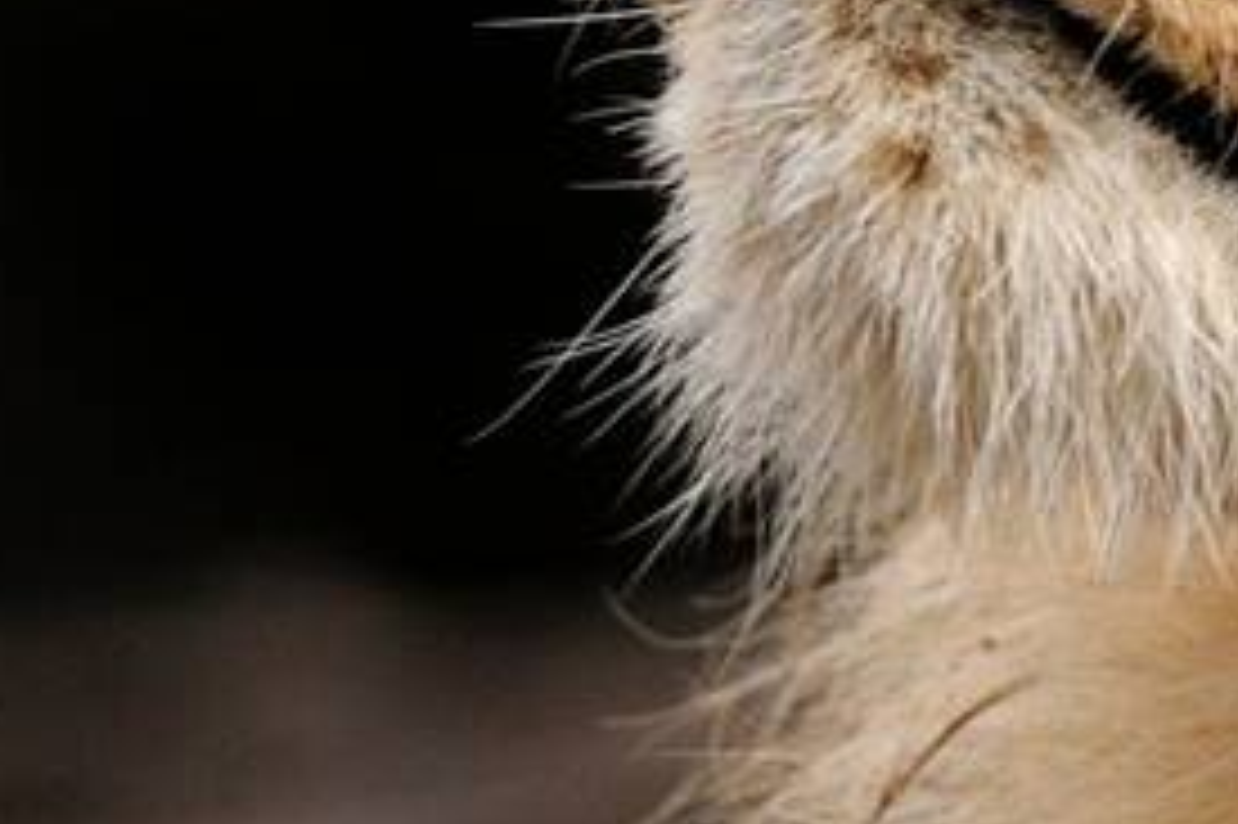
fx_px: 89870
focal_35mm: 2615
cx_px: 1841
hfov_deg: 0.8
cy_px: -335
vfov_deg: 0.5
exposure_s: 1/250
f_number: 4
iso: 320
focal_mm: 300
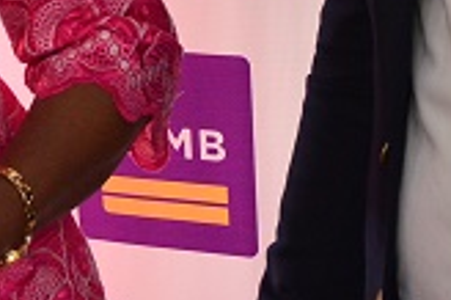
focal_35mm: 220
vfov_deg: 6.2
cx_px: -231
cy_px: -111
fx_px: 2753
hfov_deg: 9.1
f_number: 2.8
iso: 2000
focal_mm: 35
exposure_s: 1/160
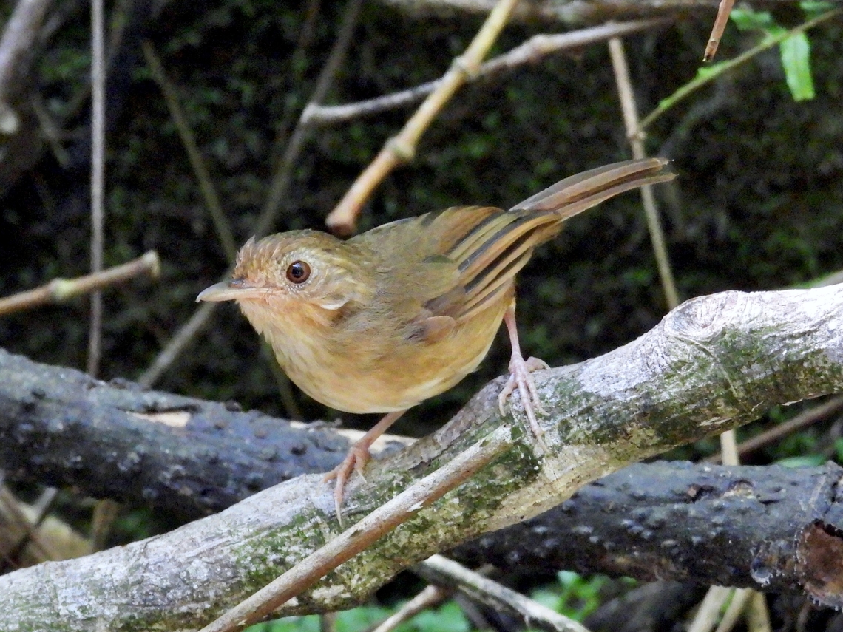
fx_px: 9254
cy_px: 316
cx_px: 422
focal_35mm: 380
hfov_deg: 5.2
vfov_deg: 3.9
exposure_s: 1/200
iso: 1600
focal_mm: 67.8
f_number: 5
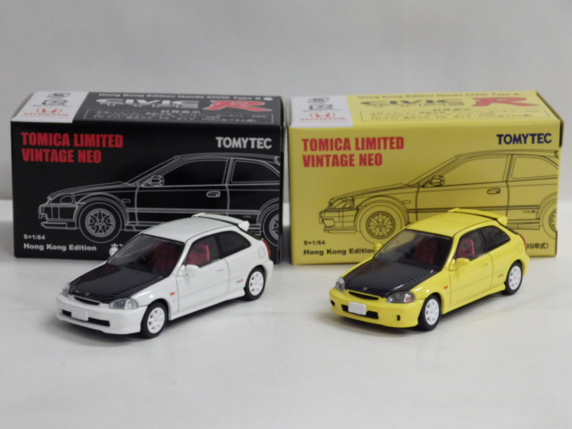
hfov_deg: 22.5
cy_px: 214
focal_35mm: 87
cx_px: 286
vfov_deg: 17.0
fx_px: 1438
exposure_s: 1/60
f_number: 4.4
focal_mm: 15.6
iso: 640
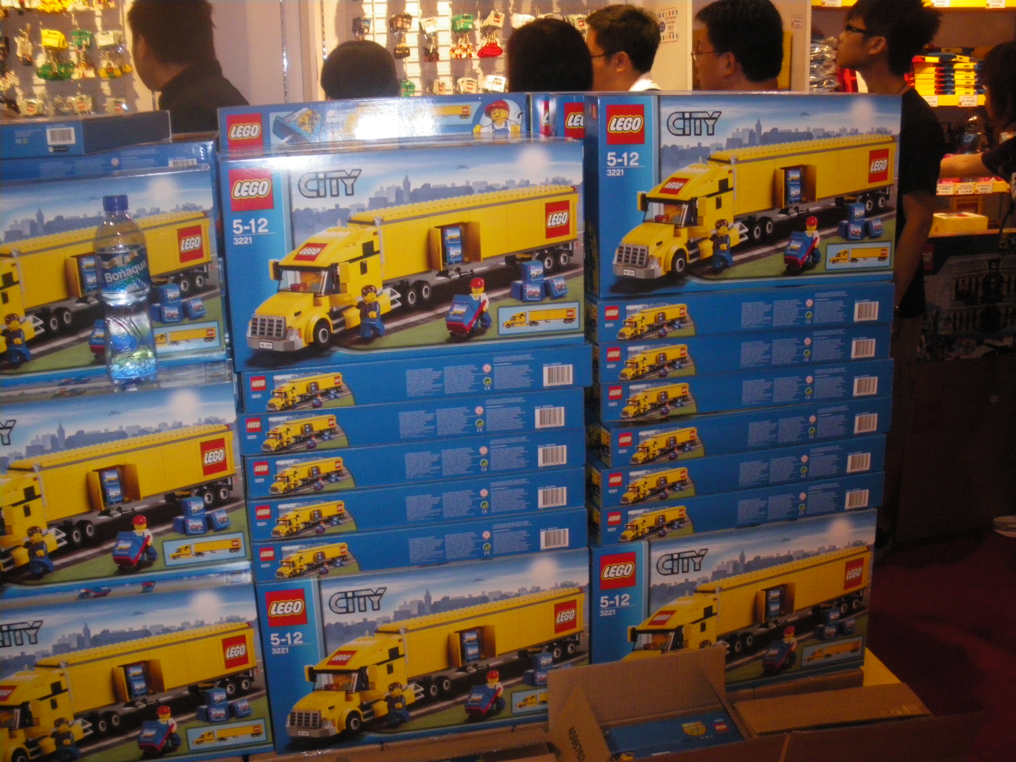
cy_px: 381
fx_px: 1057
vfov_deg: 39.7
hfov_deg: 51.4
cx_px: 508
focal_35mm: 36
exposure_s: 1/50
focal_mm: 6.3
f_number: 3.5
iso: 400
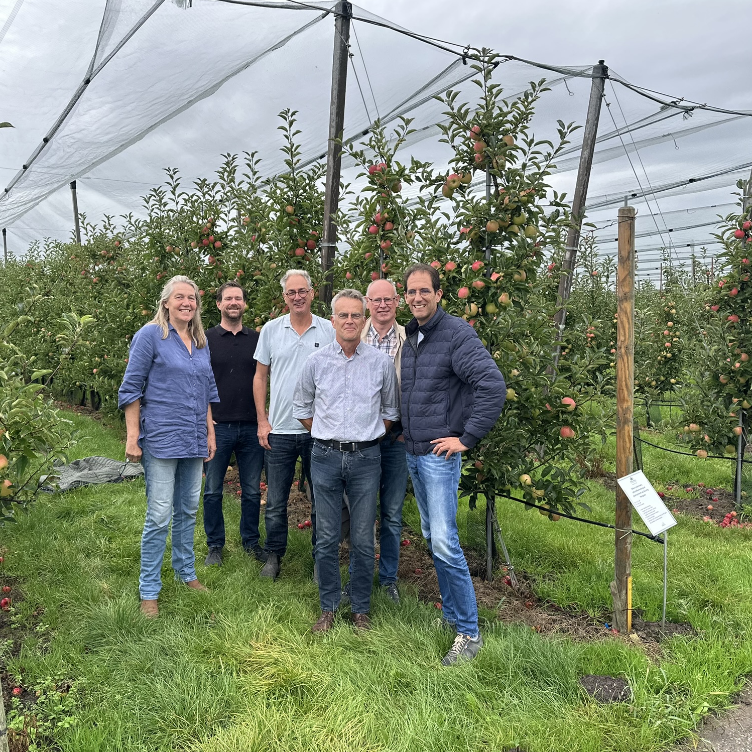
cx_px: 336
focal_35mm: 29
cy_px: 367
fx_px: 713
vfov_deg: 55.6
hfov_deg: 55.5
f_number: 1.78
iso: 80
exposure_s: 1/791
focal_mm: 6.86
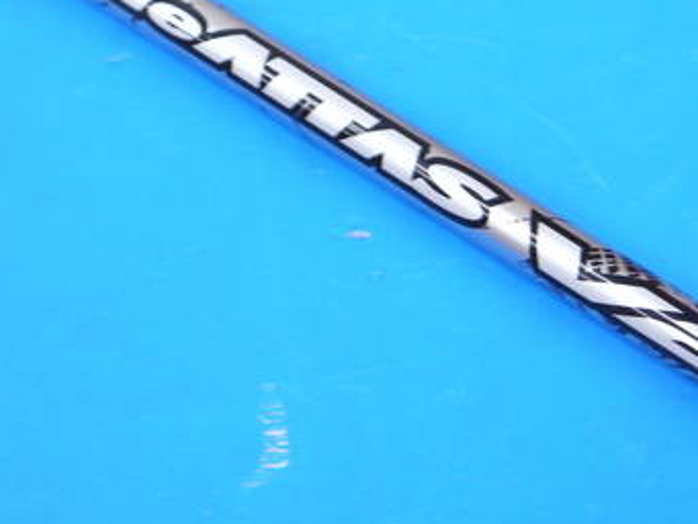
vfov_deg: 14.0
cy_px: 127
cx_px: 387
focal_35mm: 105
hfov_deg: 18.7
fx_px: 2118
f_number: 4.8
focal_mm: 28
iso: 640
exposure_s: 1/125
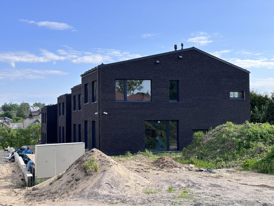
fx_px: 380
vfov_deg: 30.3
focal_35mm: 48
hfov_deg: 39.7
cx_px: 137
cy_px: 103
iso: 64
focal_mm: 6.86
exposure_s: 1/3367
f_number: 1.78
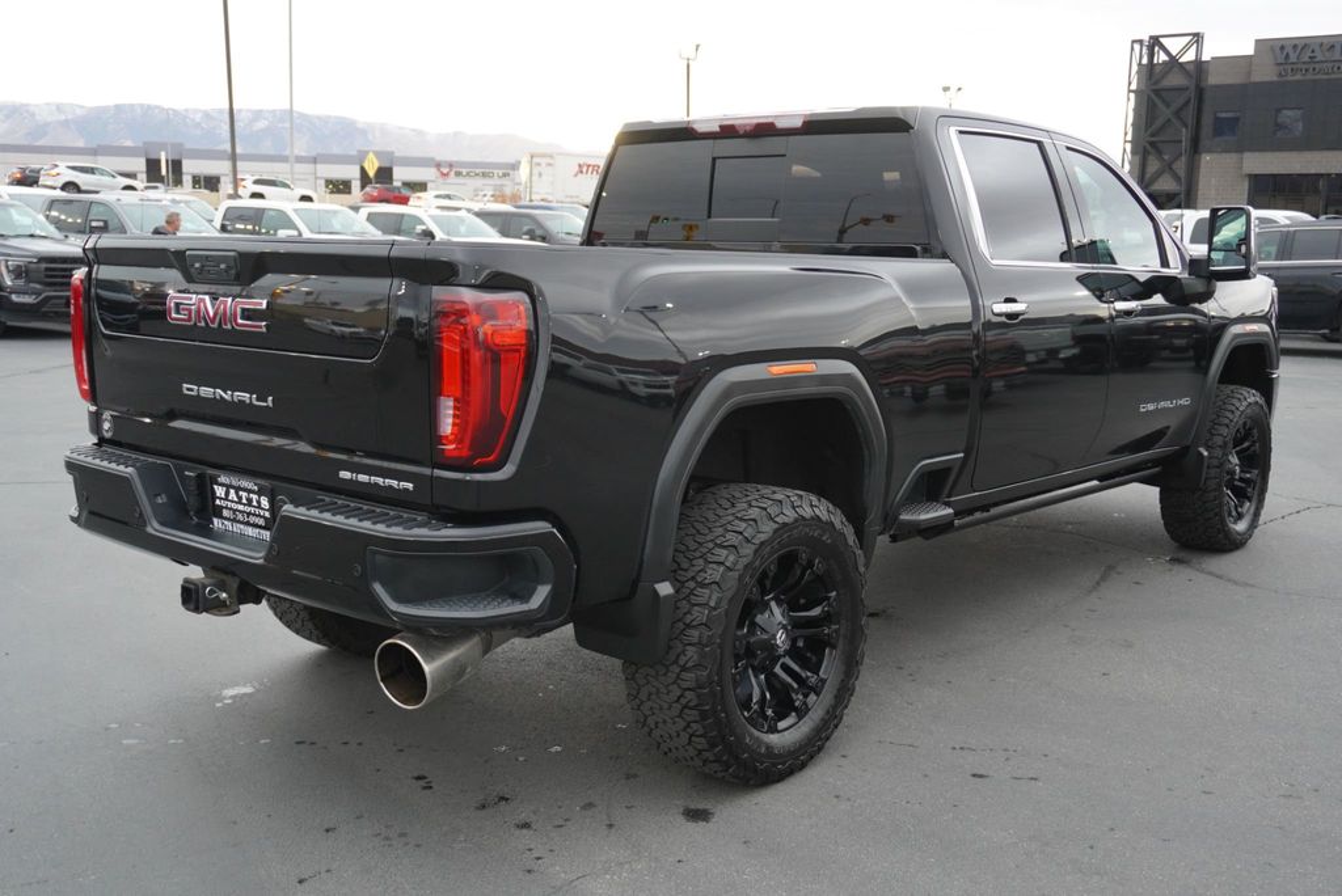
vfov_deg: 36.9
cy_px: 448
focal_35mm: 36
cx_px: 671
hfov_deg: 53.1
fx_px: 1343
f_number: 4.5
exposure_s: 1/60
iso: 640
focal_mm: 24
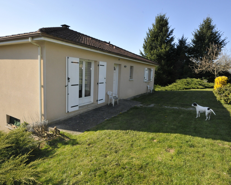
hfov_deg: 81.4
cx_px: 125
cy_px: 92
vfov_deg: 69.2
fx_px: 134
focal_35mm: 20
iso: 800
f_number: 13
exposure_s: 1/320
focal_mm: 11
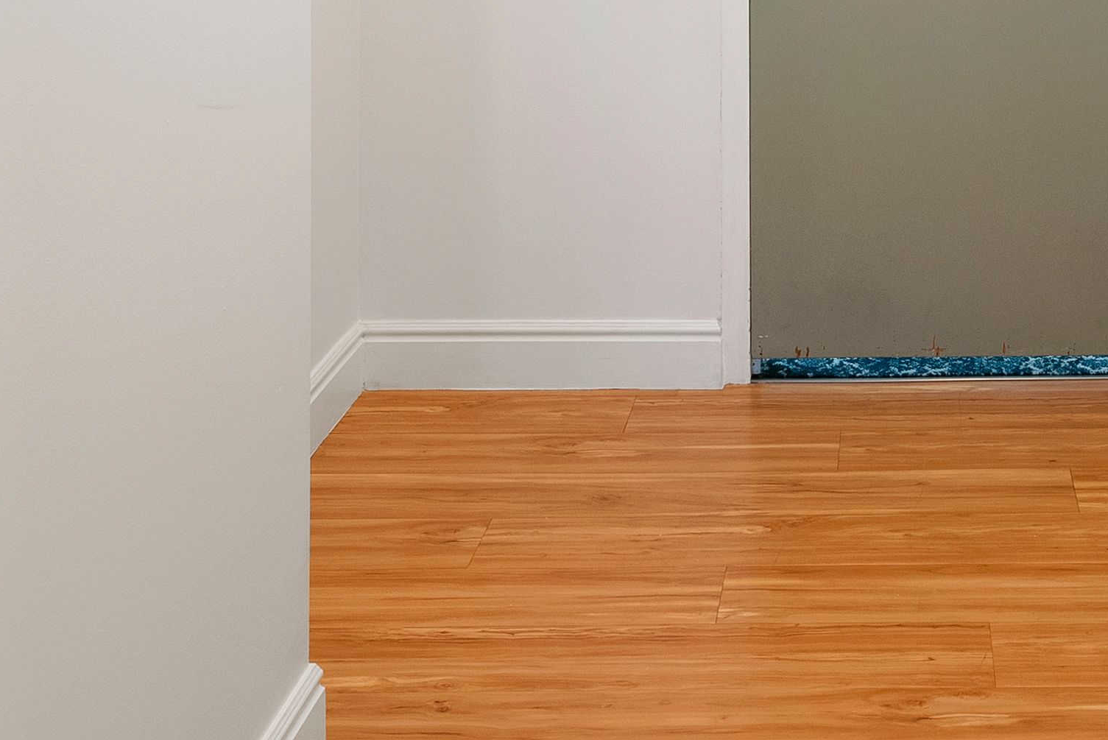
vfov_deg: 19.6
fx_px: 1909
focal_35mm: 62
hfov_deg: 31.9
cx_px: 811
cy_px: -302
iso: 640
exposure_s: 1/4
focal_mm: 22
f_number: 8
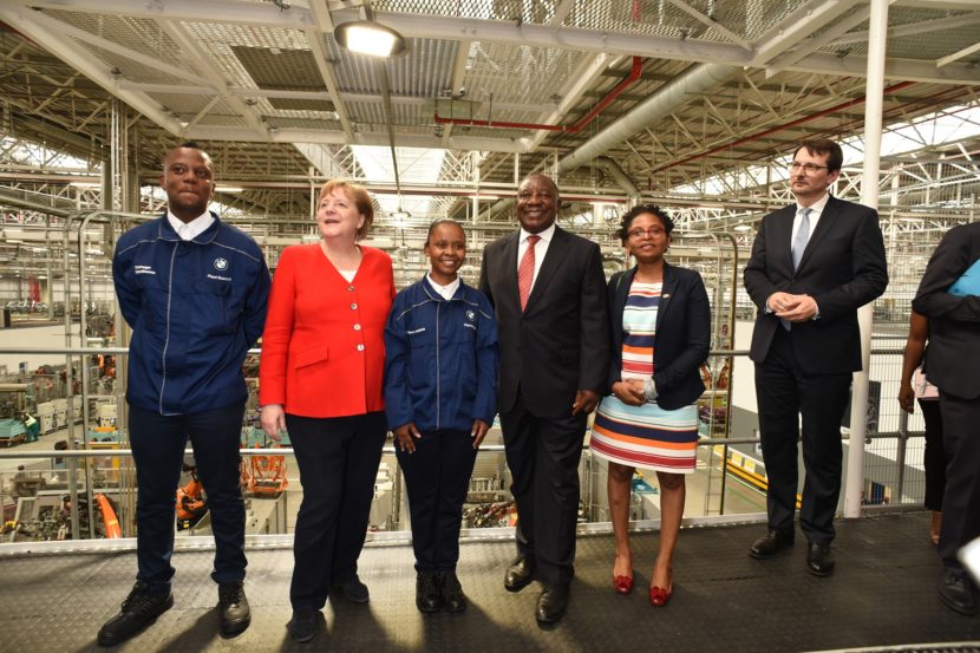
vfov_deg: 61.9
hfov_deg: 84.0
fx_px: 544
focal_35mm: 20
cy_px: 326
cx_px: 490
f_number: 7.1
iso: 800
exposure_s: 1/30
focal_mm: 20
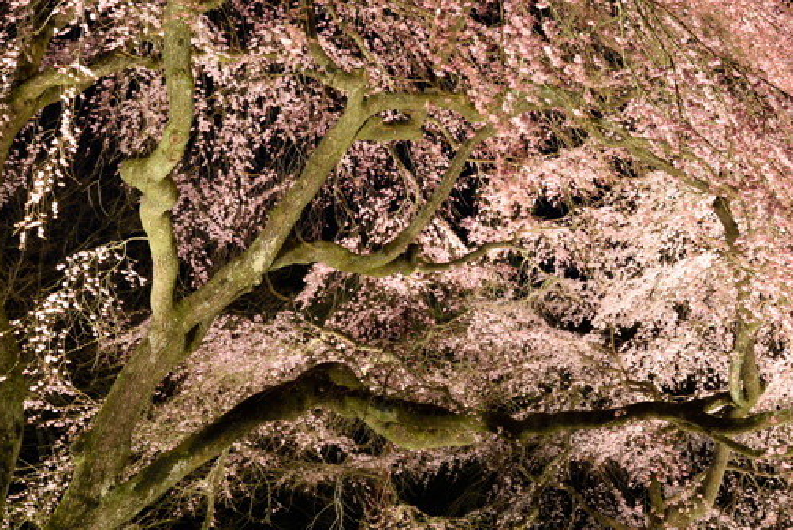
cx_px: 609
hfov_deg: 33.2
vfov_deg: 22.9
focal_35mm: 59
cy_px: 185
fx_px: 1300
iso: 100
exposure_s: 10
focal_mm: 29
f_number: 8
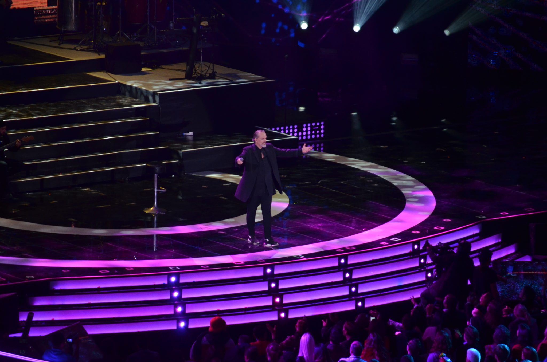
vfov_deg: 4.6
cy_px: 181
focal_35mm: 300
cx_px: 274
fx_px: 4548
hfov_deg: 6.9
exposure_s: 1/125
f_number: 5.6
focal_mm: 200
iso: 1000
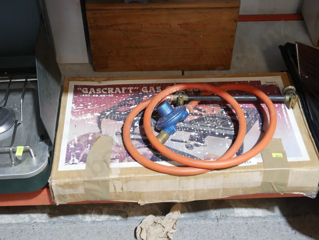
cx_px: 160
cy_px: 120
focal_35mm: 50
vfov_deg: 29.1
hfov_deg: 38.2
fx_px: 461
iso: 1250
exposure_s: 1/60
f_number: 5.3
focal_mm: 25
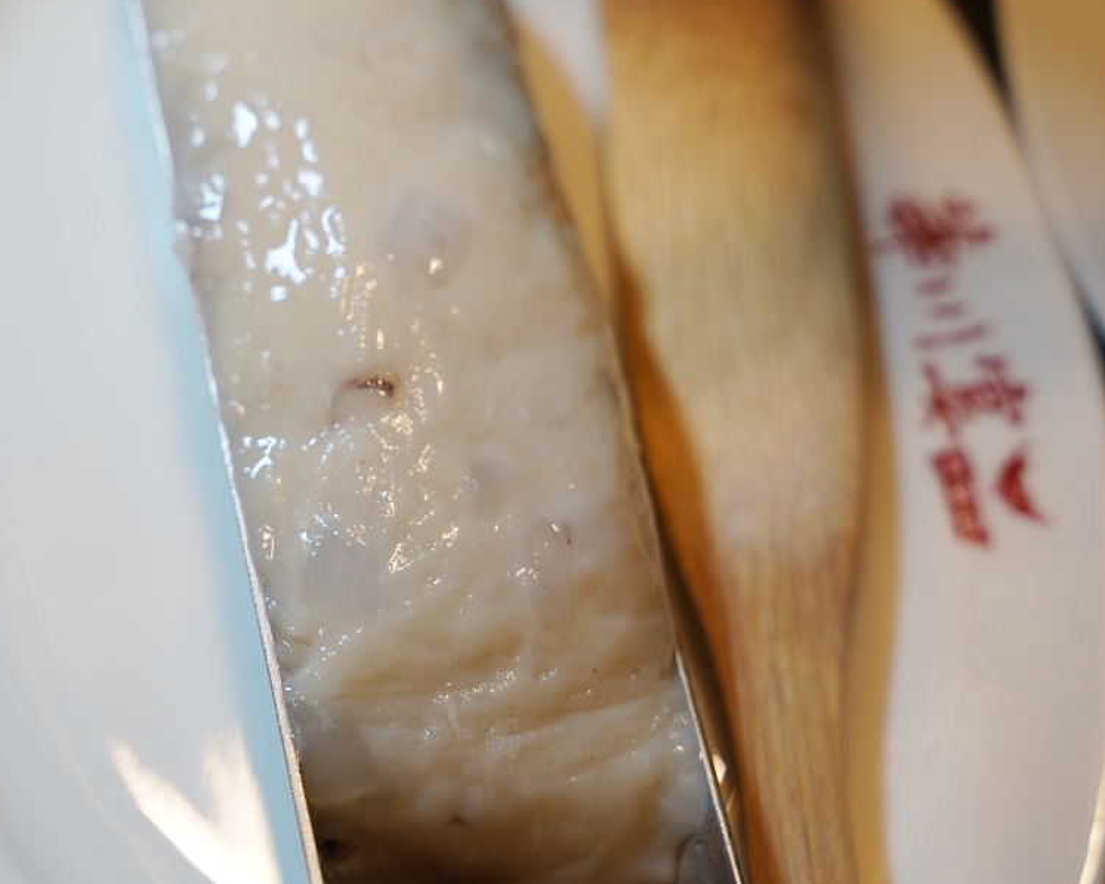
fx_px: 3696
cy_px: 373
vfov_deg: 13.6
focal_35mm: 113
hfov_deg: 17.0
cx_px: 401
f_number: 4
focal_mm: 75
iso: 400
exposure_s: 1/80
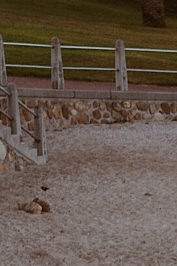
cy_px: -293
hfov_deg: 4.4
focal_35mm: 302
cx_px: -269
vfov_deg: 6.6
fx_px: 2229
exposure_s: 1/160
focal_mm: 32
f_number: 10
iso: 400
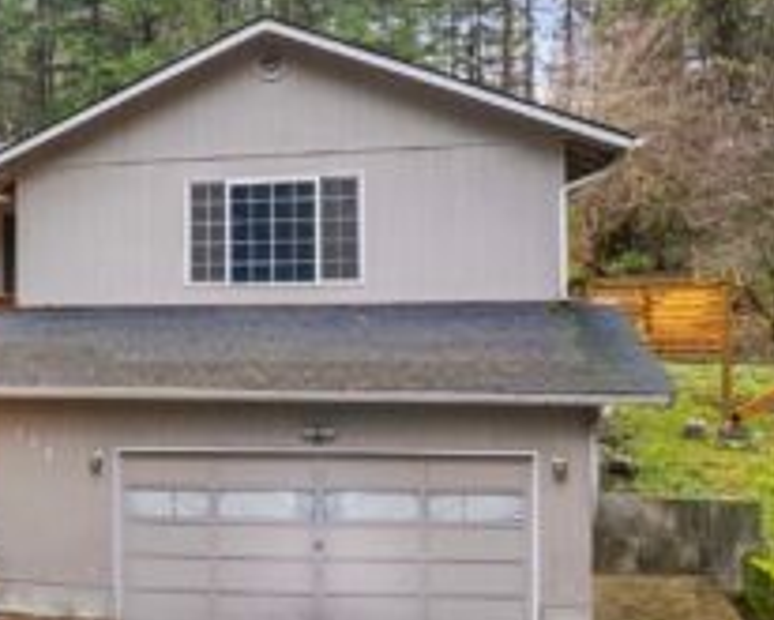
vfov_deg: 37.3
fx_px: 917
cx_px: 94
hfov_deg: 42.4
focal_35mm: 40
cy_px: 346
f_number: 2.8
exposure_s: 1/100
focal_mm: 8.38
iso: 100
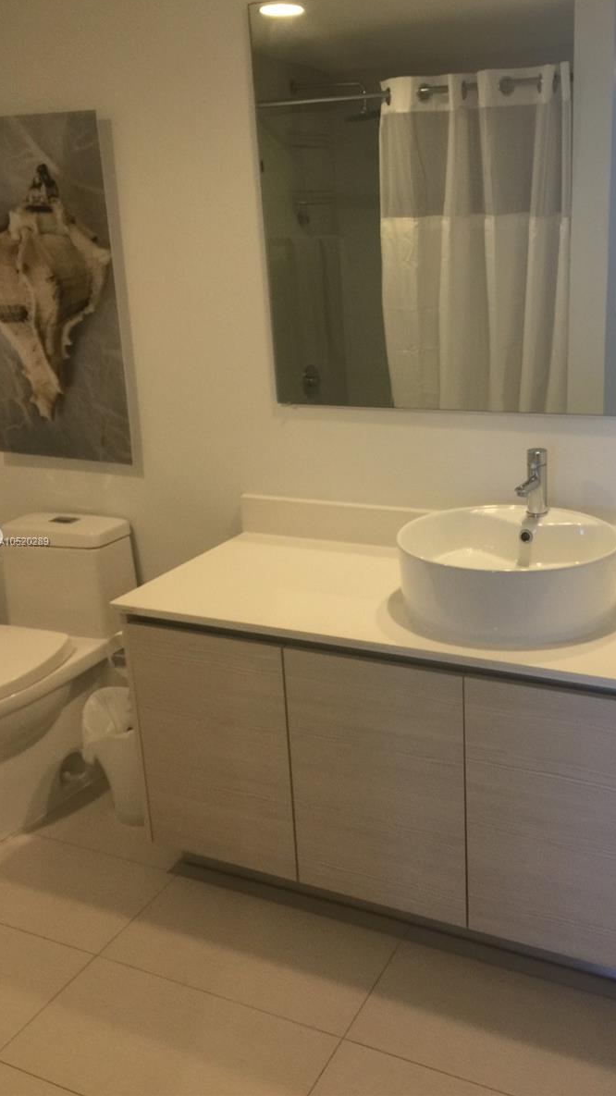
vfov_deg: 61.0
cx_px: 383
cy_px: 542
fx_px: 930
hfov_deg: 36.5
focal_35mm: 32
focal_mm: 4.15
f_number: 2.2
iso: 50
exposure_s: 1/30
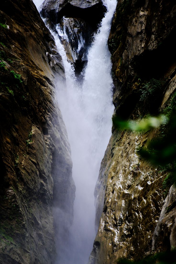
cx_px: 88
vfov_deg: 6.9
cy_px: 132
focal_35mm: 300
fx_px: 2200
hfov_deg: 4.6
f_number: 5.6
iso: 140
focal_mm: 300
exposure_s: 1/80
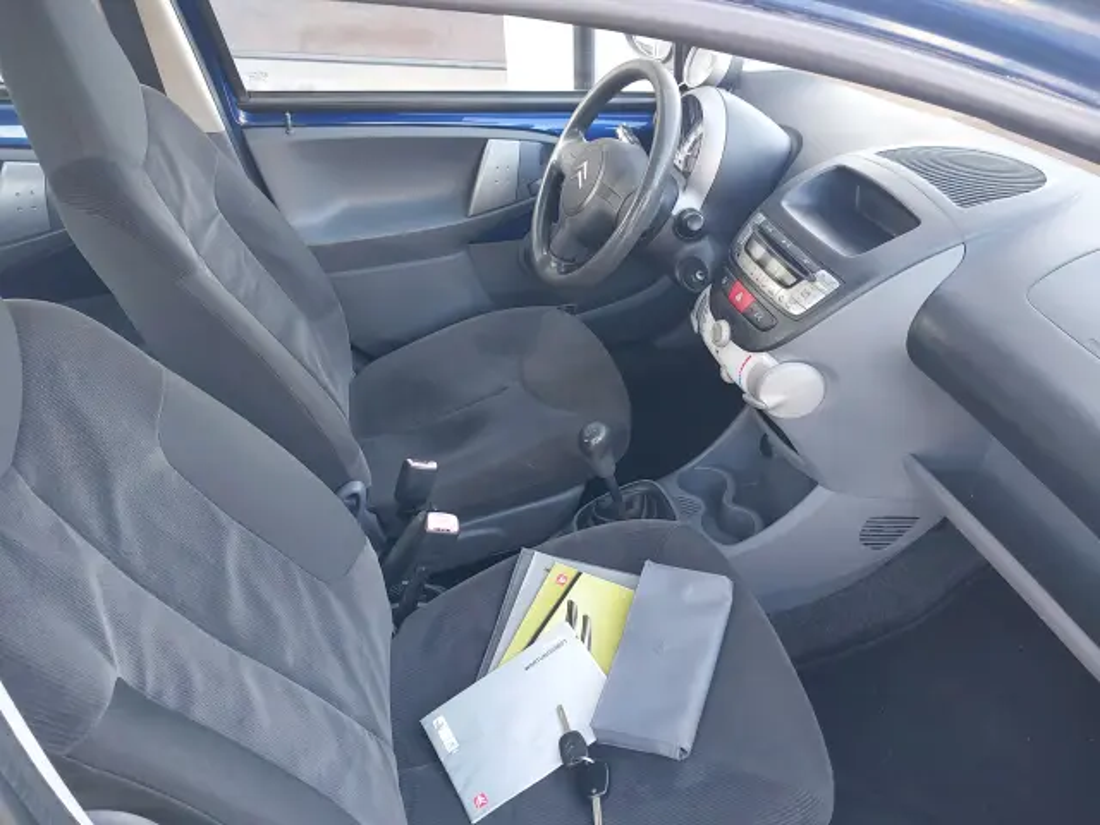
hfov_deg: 60.0
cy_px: 412
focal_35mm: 30
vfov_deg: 46.8
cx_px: 550
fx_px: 953
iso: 125
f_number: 1.8
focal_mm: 4.6
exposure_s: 1/50
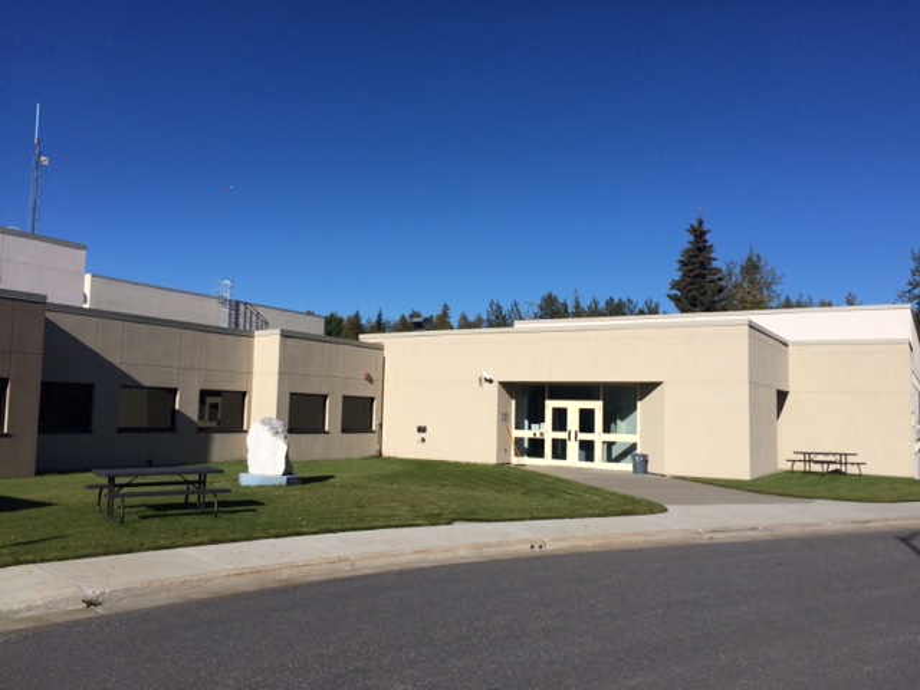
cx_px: 460
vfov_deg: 48.2
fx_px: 771
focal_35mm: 29
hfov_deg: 61.7
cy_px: 345
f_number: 2.2
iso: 32
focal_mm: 4.15
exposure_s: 1/4566
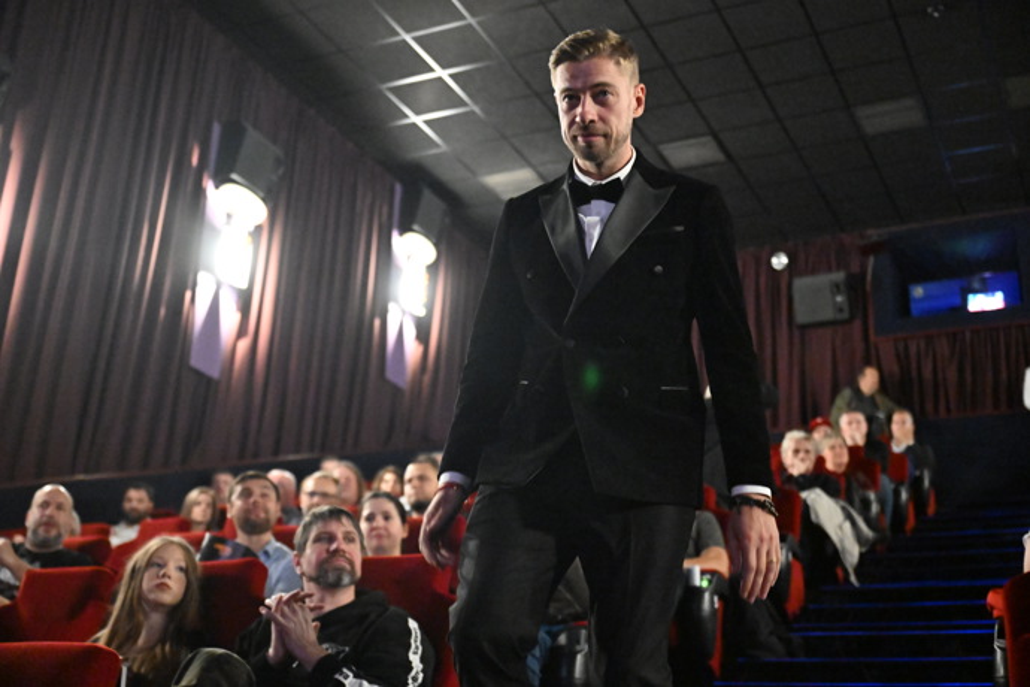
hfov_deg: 45.4
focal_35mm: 43
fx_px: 1230
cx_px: 515
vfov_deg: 31.2
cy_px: 344
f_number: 2.8
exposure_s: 1/80
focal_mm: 43
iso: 20000
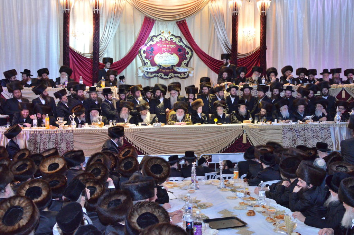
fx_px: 383
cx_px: 177
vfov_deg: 34.1
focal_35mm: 39
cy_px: 118
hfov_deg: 49.6
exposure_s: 1/100
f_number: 6.3
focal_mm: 26
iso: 3200
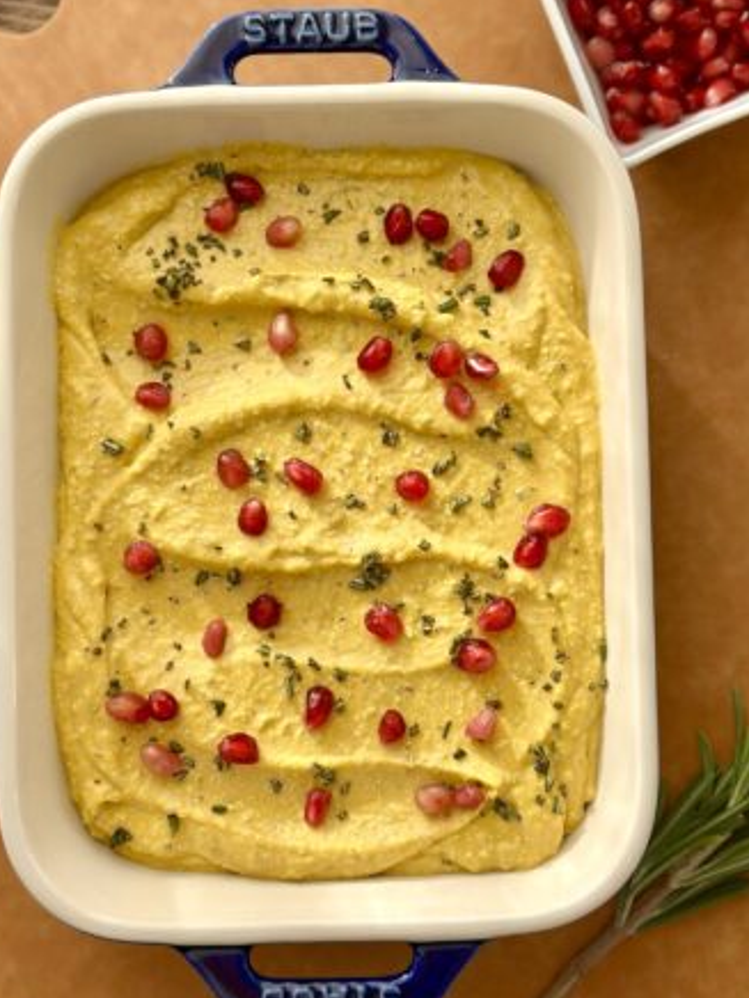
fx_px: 1587
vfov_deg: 34.9
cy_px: 492
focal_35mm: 55
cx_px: 395
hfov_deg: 26.6
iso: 80
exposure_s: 1/1133
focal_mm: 6.86
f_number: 1.78
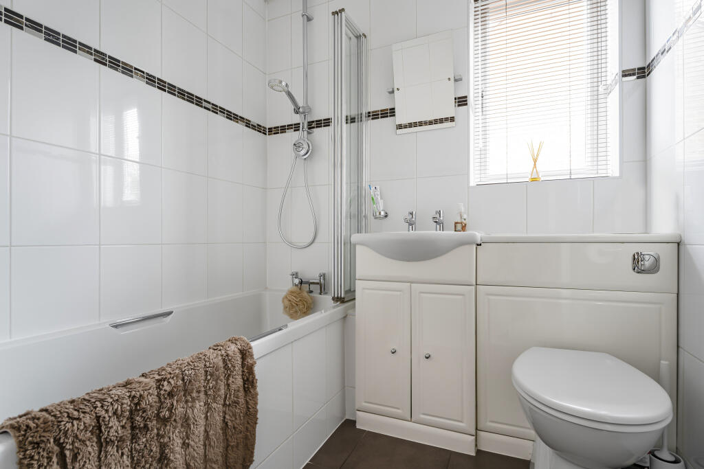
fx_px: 340
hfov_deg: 91.9
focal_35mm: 17
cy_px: 234
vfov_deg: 69.2
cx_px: 352
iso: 160
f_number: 9
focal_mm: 17.4
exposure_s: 1/2
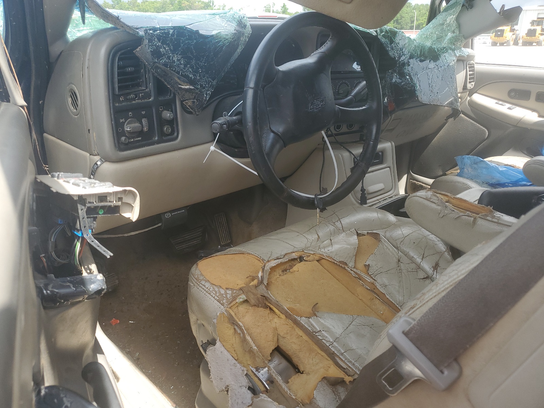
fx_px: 409
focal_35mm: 26
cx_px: 272
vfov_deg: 53.1
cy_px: 204
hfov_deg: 67.3
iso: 50
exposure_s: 1/625
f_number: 1.5
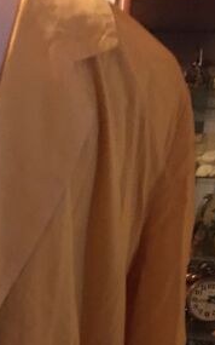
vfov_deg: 27.9
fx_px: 647
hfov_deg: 18.0
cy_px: 352
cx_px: -37
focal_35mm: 69
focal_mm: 4.15
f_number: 2.2
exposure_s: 1/17
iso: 640
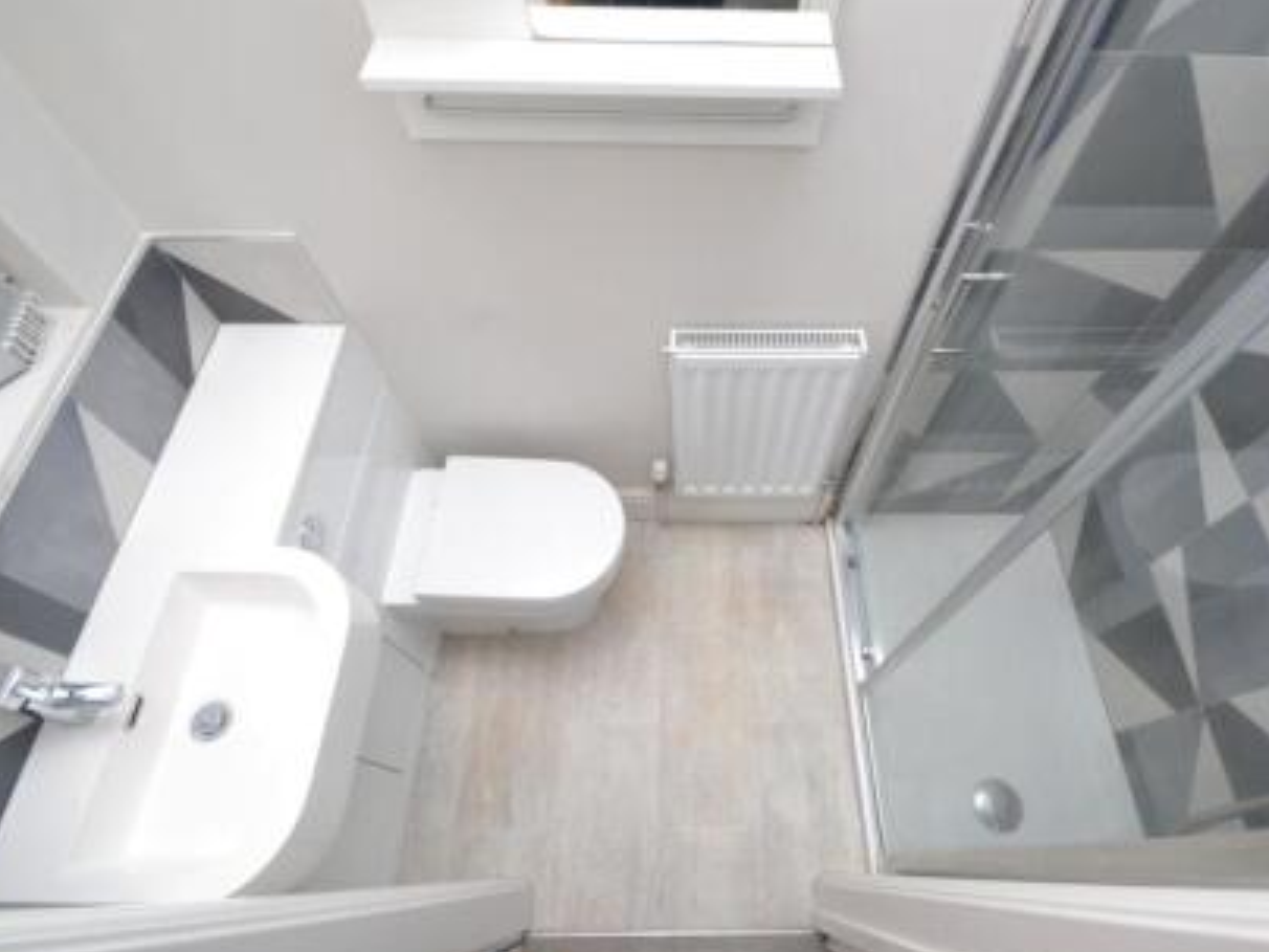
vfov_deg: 74.7
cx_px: 716
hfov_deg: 90.5
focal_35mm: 17
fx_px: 623
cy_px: 492
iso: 1600
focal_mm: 10
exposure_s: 1/160
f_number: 8
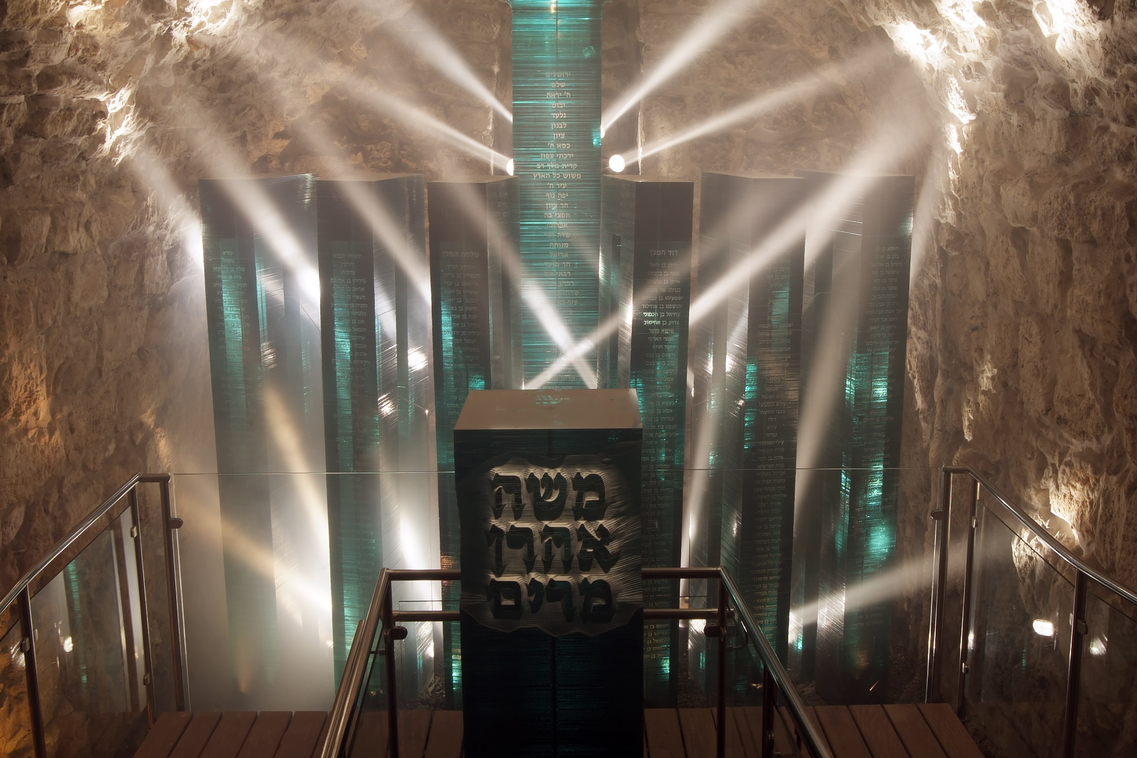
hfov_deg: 49.5
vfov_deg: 34.2
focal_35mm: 39
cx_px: 588
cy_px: 364
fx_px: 1232
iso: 100
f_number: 16
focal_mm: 23
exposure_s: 8
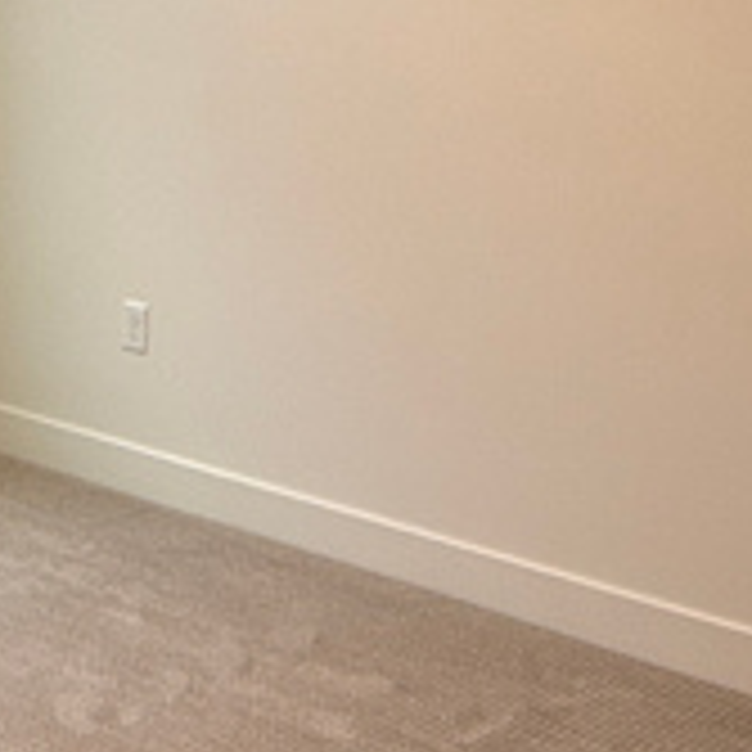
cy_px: 320
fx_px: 1868
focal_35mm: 76
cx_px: -63
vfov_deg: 22.7
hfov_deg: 21.6
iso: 125
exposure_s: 1/120
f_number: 2.2
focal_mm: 2.22
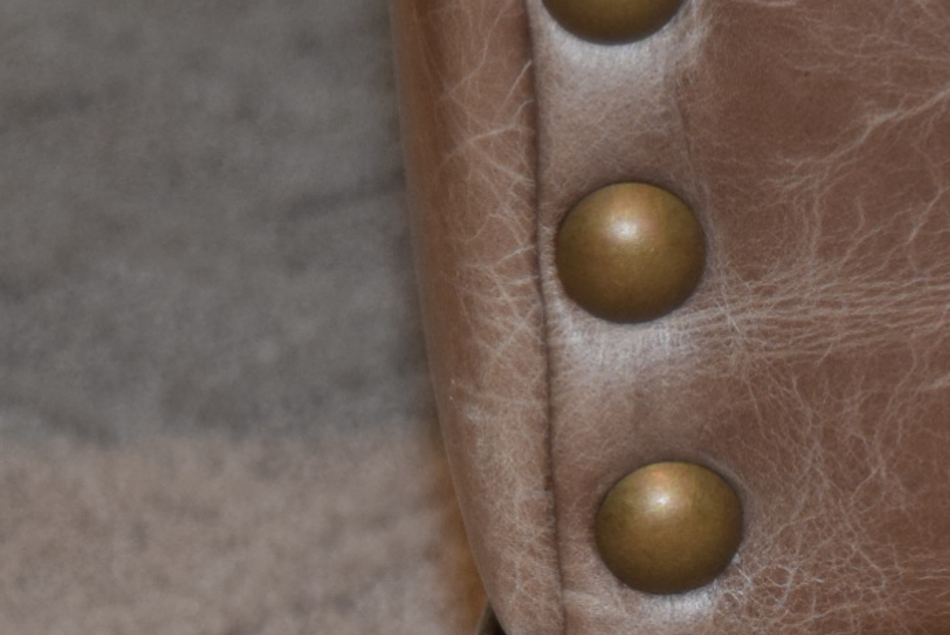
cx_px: 1062
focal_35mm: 259
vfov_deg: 5.3
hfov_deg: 7.9
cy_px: 883
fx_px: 6839
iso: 800
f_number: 4.8
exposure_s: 1/60
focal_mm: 40
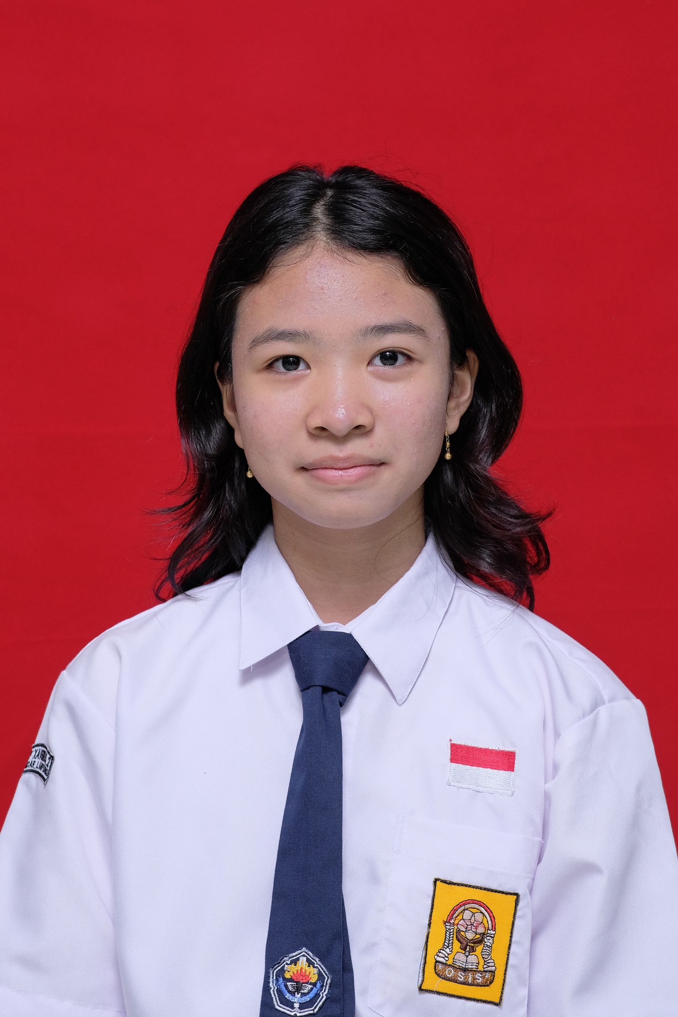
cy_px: 508
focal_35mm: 84
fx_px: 2373
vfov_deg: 24.2
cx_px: 339
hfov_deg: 16.3
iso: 640
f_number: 4
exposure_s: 1/100
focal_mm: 56
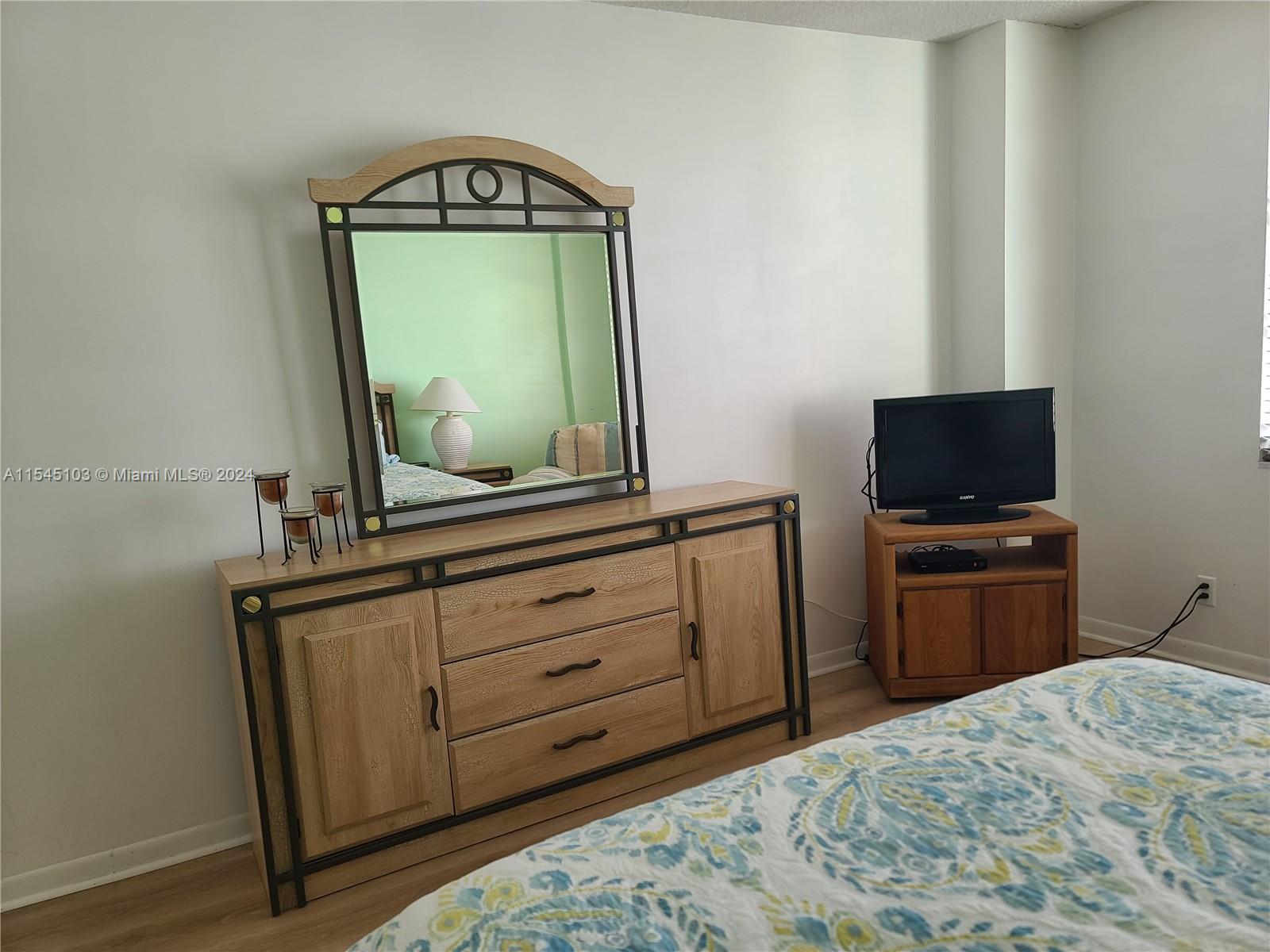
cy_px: 476
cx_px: 635
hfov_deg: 69.4
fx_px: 917
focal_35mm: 25
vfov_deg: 54.9
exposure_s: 1/60
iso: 80
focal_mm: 7
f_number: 1.8
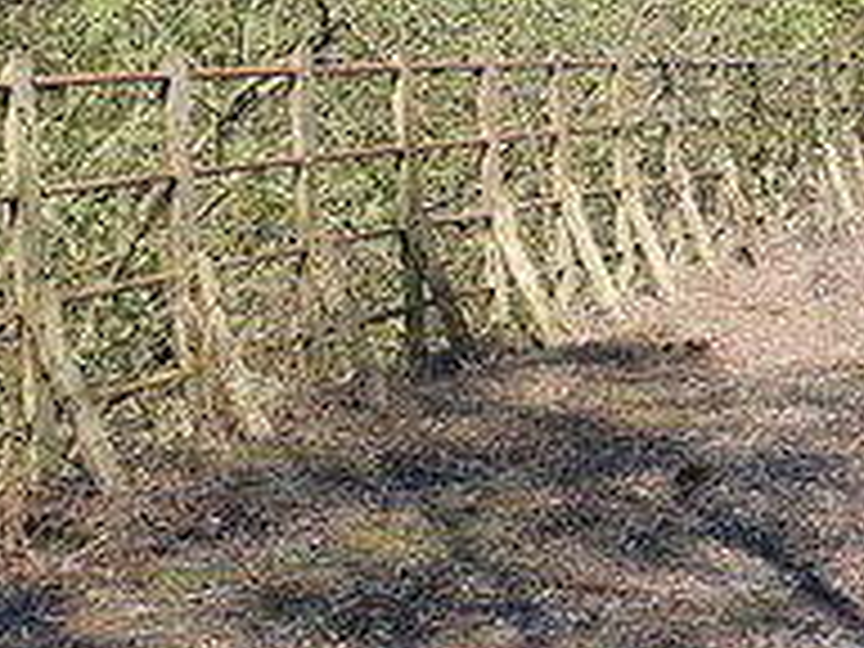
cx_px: 1080
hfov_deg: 17.4
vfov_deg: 13.8
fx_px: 2671
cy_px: 252
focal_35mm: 107
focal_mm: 4.32
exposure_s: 1/776
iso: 50
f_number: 2.4
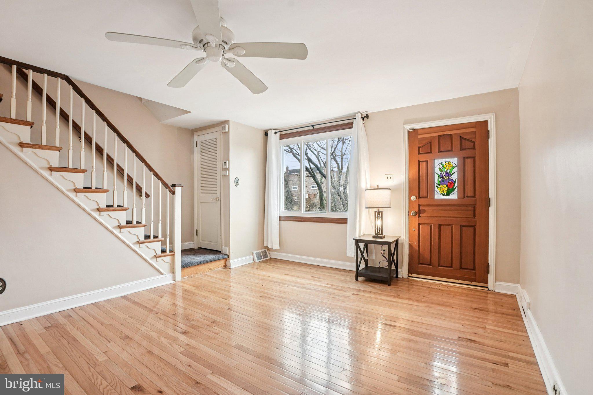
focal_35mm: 16
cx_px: 296
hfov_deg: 96.7
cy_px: 198
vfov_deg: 73.7
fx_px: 264
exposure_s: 1/40
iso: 400
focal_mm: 16
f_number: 8
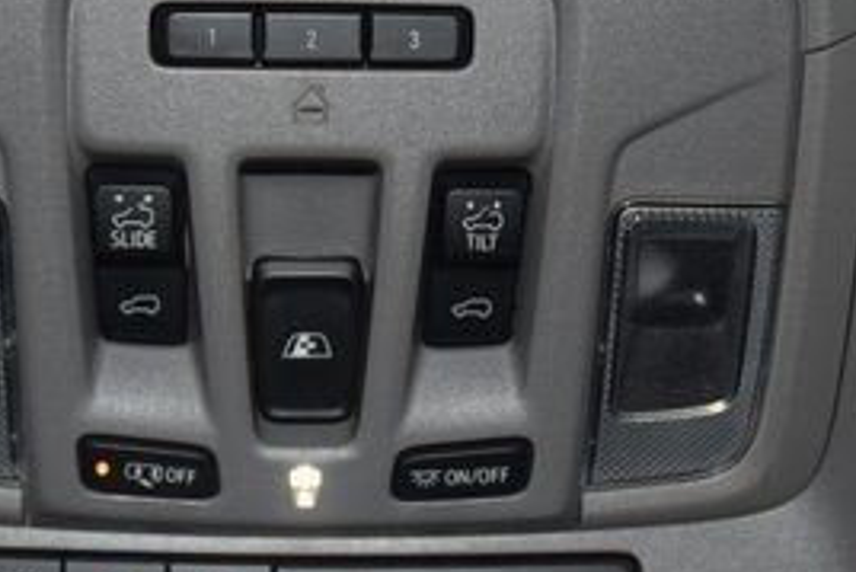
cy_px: 302
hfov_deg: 23.5
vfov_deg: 15.9
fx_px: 2046
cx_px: 297
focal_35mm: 86
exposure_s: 1/60
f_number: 3.8
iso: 500
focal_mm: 24
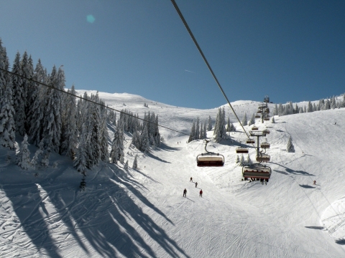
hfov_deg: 44.8
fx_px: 419
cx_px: 172
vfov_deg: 34.3
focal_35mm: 42
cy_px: 129
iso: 200
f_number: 8
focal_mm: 7.4
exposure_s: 1/1282
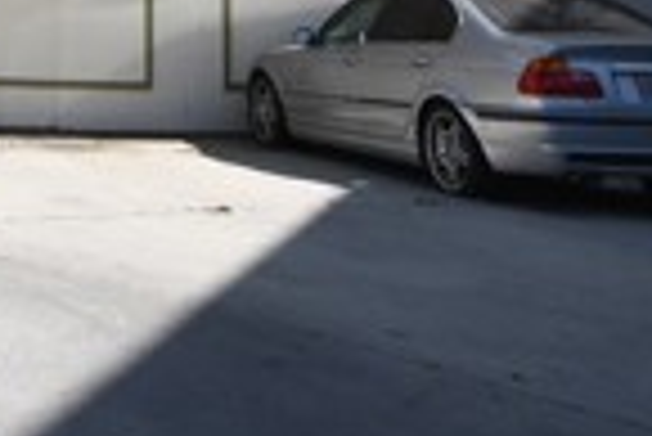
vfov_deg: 17.1
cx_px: -135
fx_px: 1197
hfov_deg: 26.9
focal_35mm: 66
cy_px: -339
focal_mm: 10
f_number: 7.1
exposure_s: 1/200
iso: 100
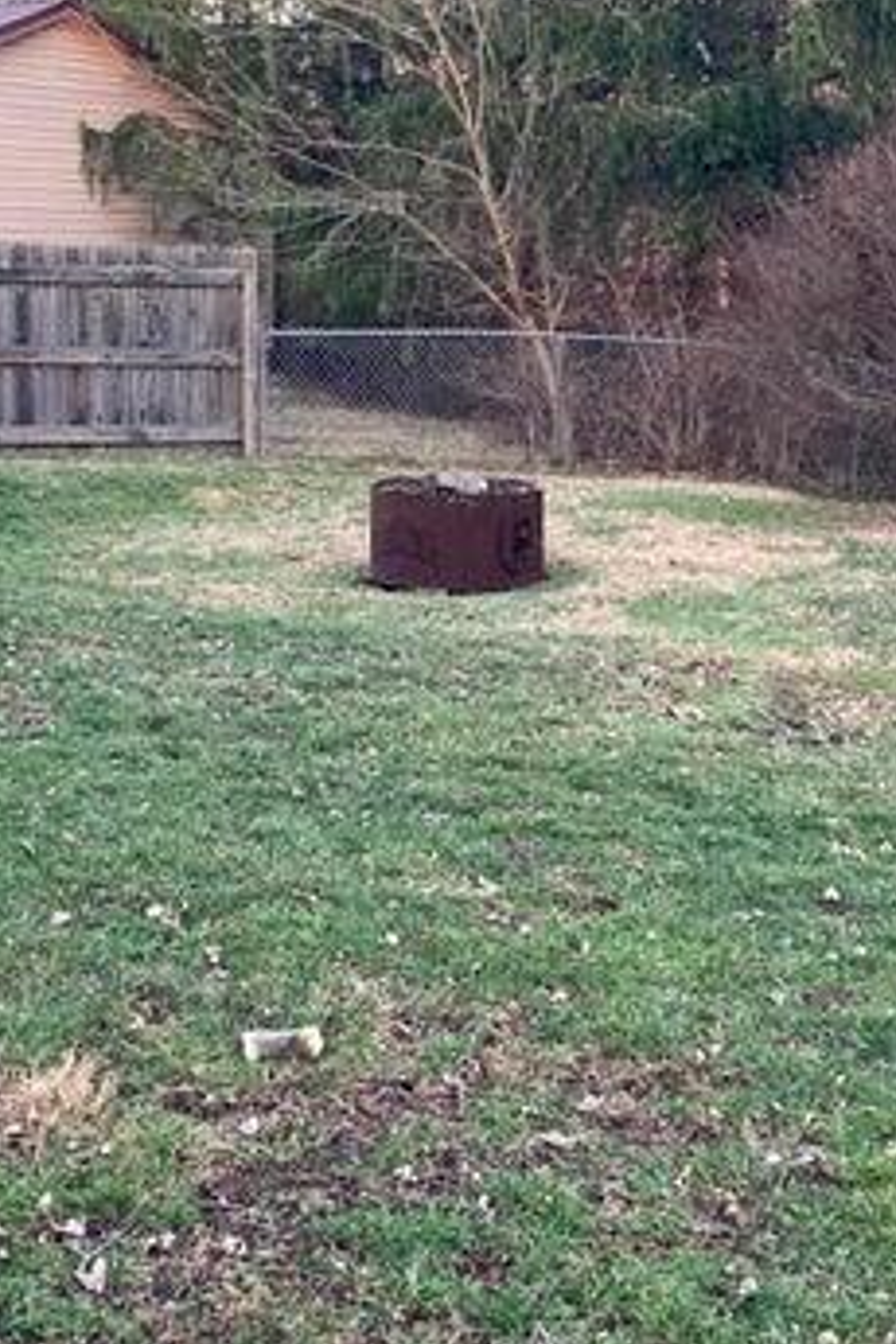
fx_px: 2016
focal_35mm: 54
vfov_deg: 36.7
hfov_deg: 24.8
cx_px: 234
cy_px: 538
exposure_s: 1/78
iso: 80
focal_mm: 3.99
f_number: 1.8
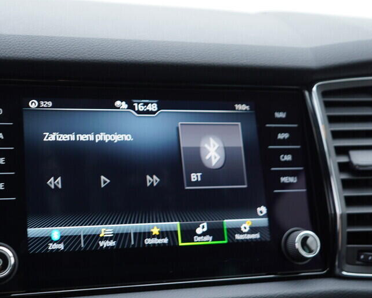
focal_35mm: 54
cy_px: 168
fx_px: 595
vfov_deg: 28.1
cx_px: 129
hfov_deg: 34.5
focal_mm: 24
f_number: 2.8
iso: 160
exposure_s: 1/40
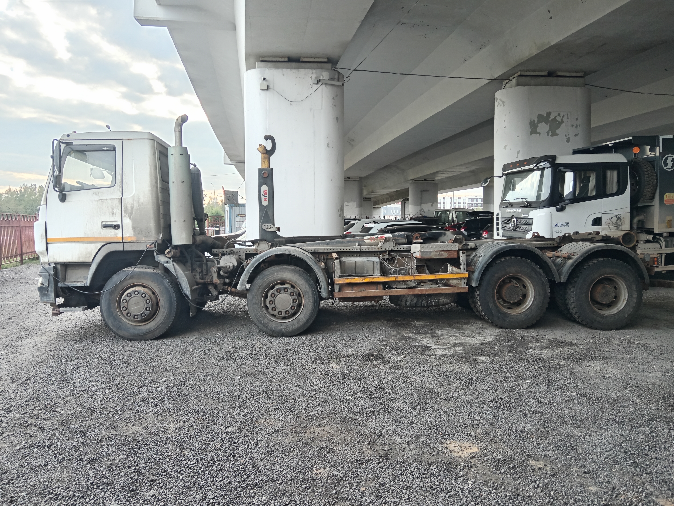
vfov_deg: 51.4
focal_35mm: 27
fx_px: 526
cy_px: 253
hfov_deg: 65.3
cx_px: 337
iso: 241
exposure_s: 1/100
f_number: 1.9
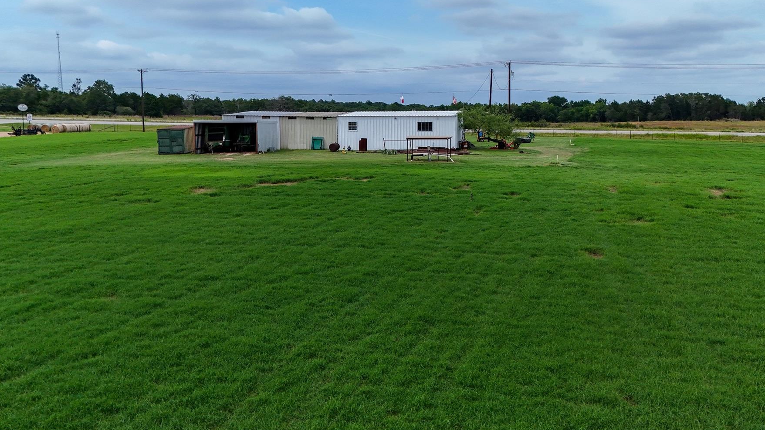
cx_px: 397
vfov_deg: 51.5
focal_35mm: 22
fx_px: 446
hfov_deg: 81.2
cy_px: 202
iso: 160
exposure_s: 3.2
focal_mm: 18
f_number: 7.1
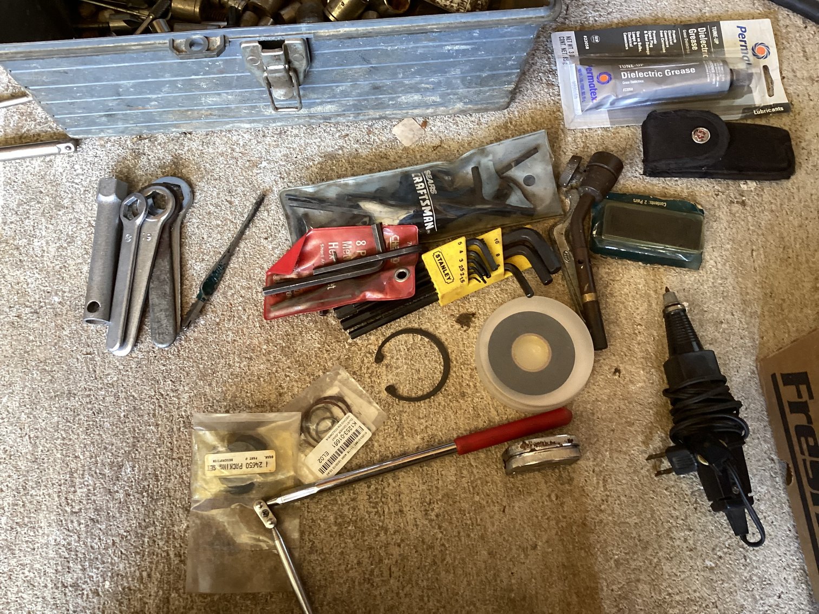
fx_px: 734
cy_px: 307
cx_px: 410
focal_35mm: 31
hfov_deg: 58.3
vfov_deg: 45.4
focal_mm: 3.3
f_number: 2.4
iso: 200
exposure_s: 1/50
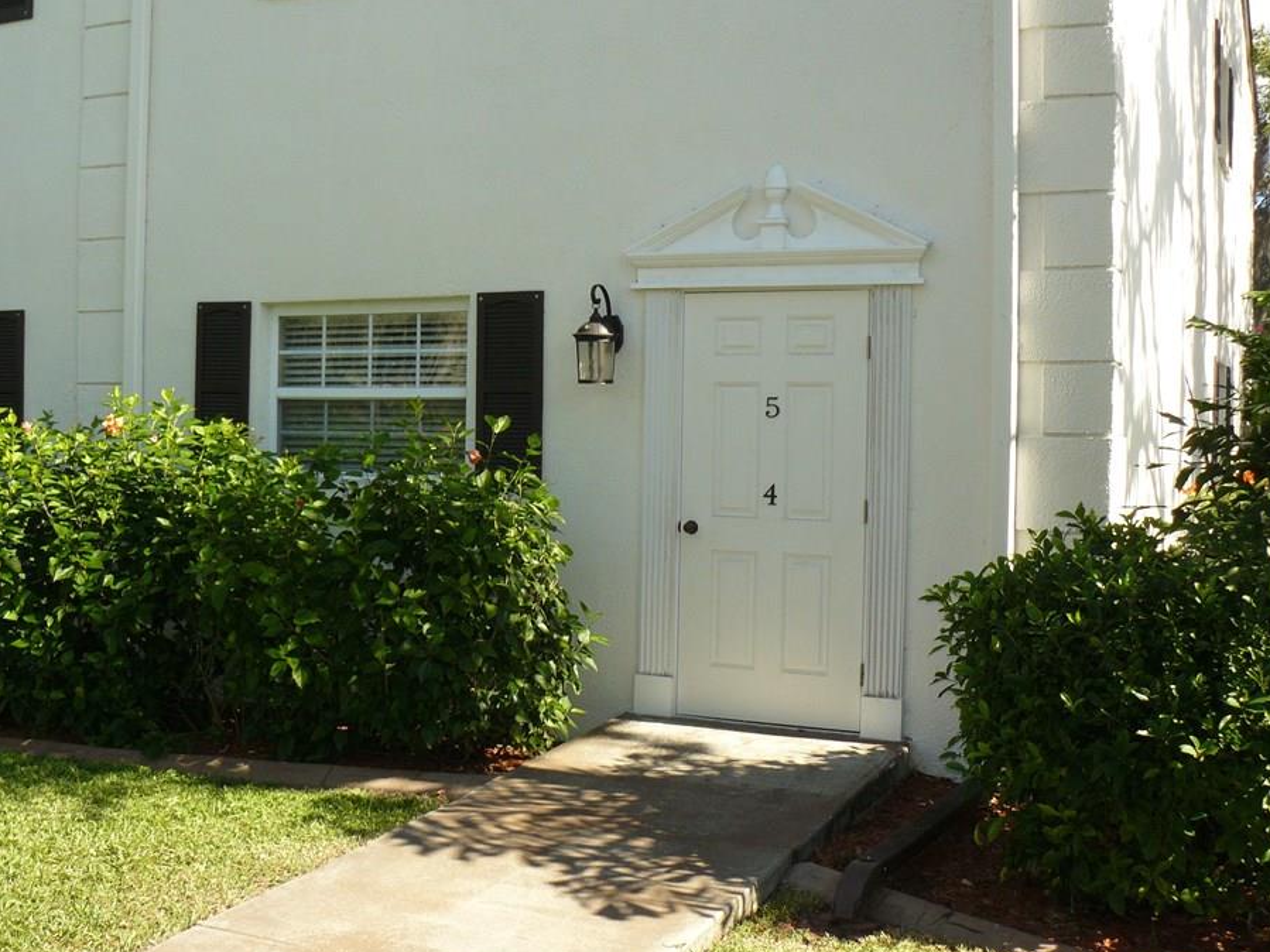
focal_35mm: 41
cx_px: 585
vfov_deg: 35.1
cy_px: 449
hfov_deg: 45.7
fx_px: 1504
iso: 100
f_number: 4.5
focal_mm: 6
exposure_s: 1/200
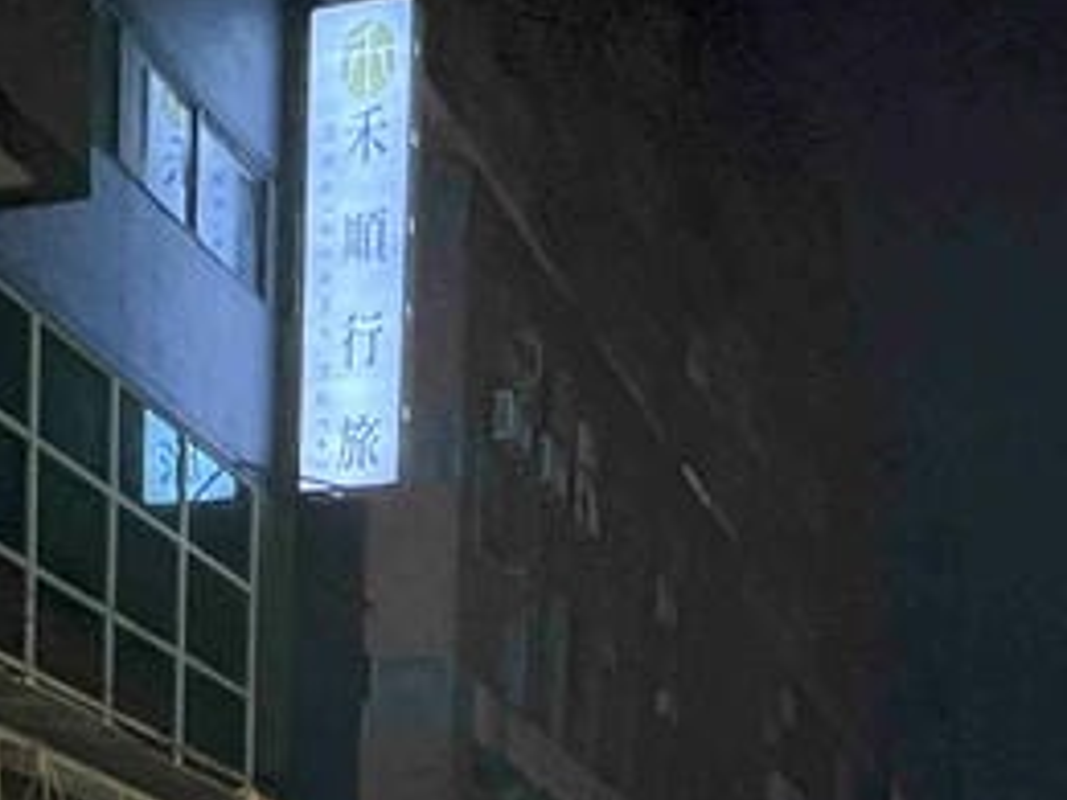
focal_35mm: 60
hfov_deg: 32.1
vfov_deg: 18.3
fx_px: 1849
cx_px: 611
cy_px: 1502
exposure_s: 1/60
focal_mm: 1.57
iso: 320
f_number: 1.8
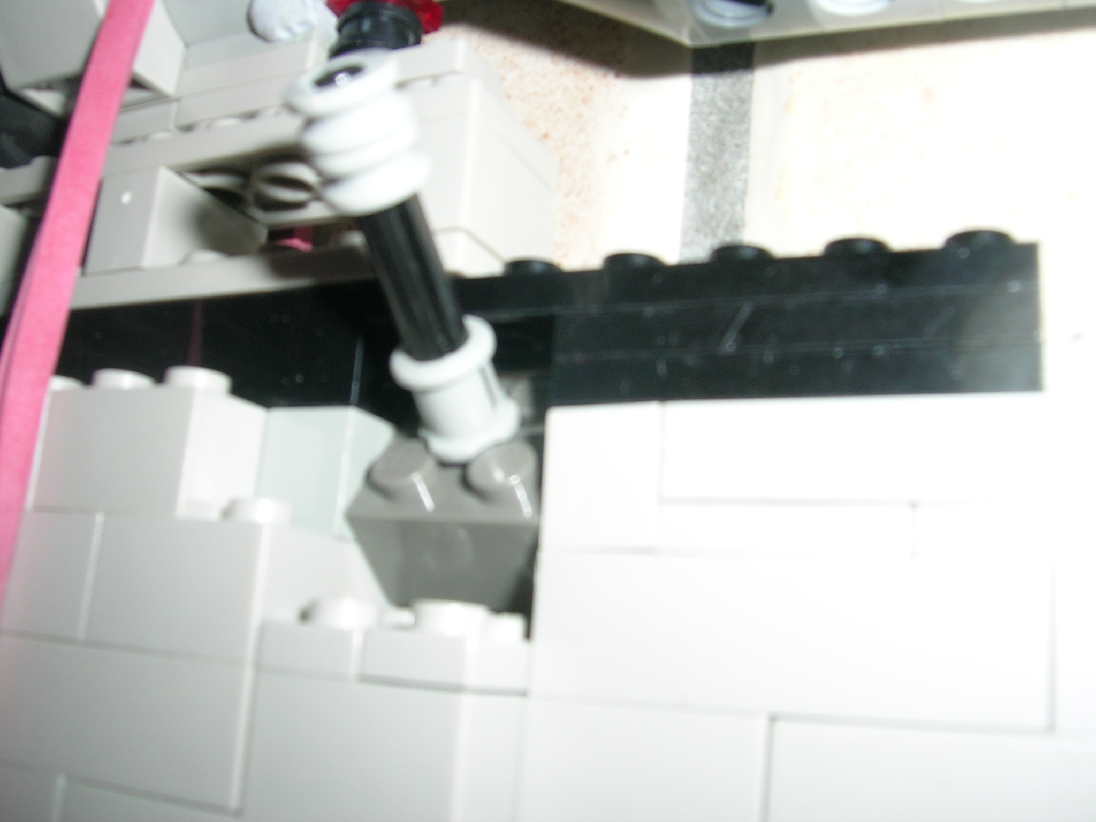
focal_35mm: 35
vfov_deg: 40.7
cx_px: 548
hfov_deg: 52.6
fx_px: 1108
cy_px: 411
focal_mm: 5.4
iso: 50
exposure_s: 1/60.1
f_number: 4.8
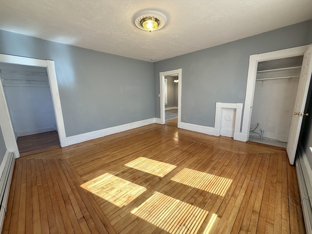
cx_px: 156
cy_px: 117
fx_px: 126
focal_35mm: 14
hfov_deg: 102.1
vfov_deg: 85.7
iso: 125
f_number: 2.2
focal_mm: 2.22
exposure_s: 1/120
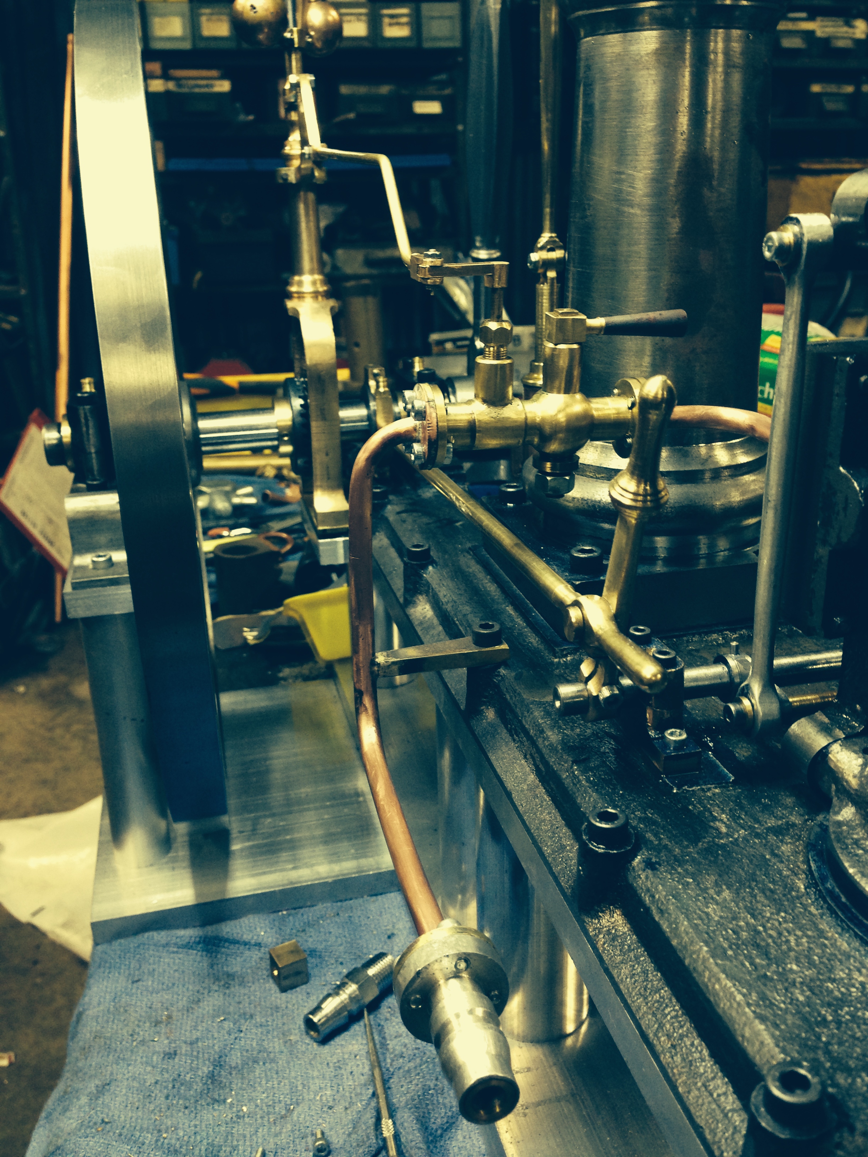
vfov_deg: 55.4
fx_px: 1103
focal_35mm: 33
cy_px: 578
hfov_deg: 42.9
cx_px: 434
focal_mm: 4.12
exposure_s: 1/20
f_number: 2.4
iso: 160
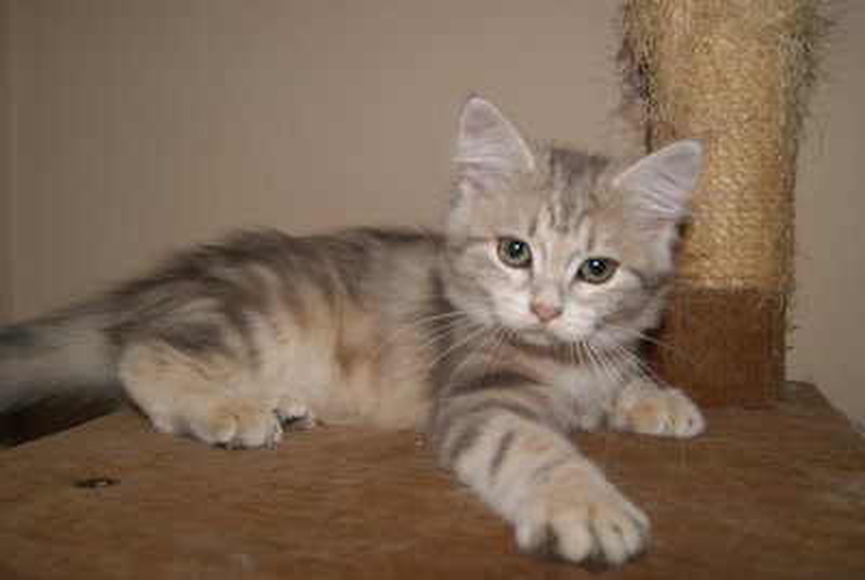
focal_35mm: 36
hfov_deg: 53.1
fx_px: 866
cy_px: 290
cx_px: 432
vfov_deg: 37.0
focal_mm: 24
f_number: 5.6
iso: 400
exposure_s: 1/60
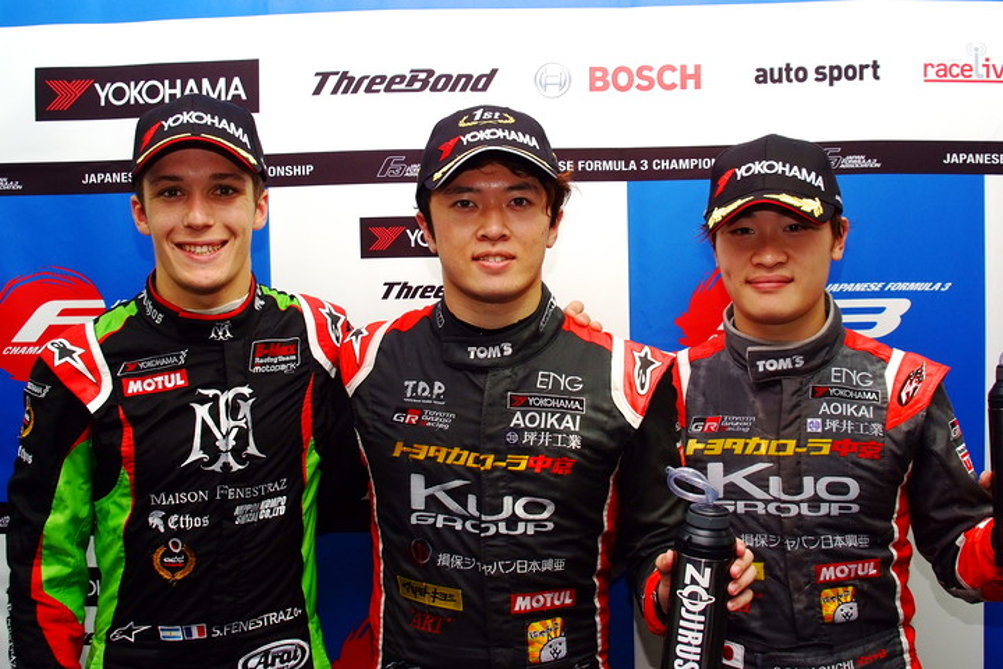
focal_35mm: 42
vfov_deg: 31.9
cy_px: 334
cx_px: 502
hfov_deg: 46.4
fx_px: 1170
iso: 400
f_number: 5.6
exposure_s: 1/60
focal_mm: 28
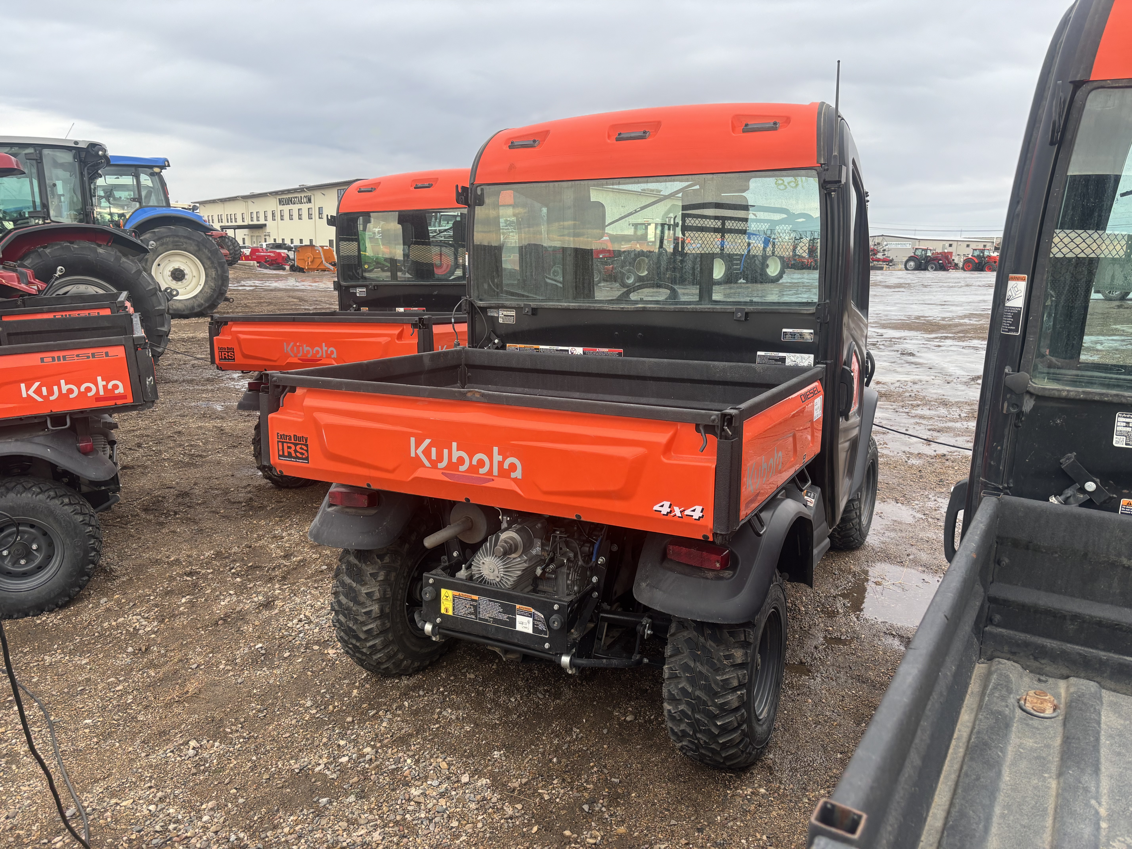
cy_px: 424
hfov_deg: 67.3
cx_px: 566
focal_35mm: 26
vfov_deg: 53.1
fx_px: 850
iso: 50
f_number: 1.6
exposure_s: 1/121
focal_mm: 5.96
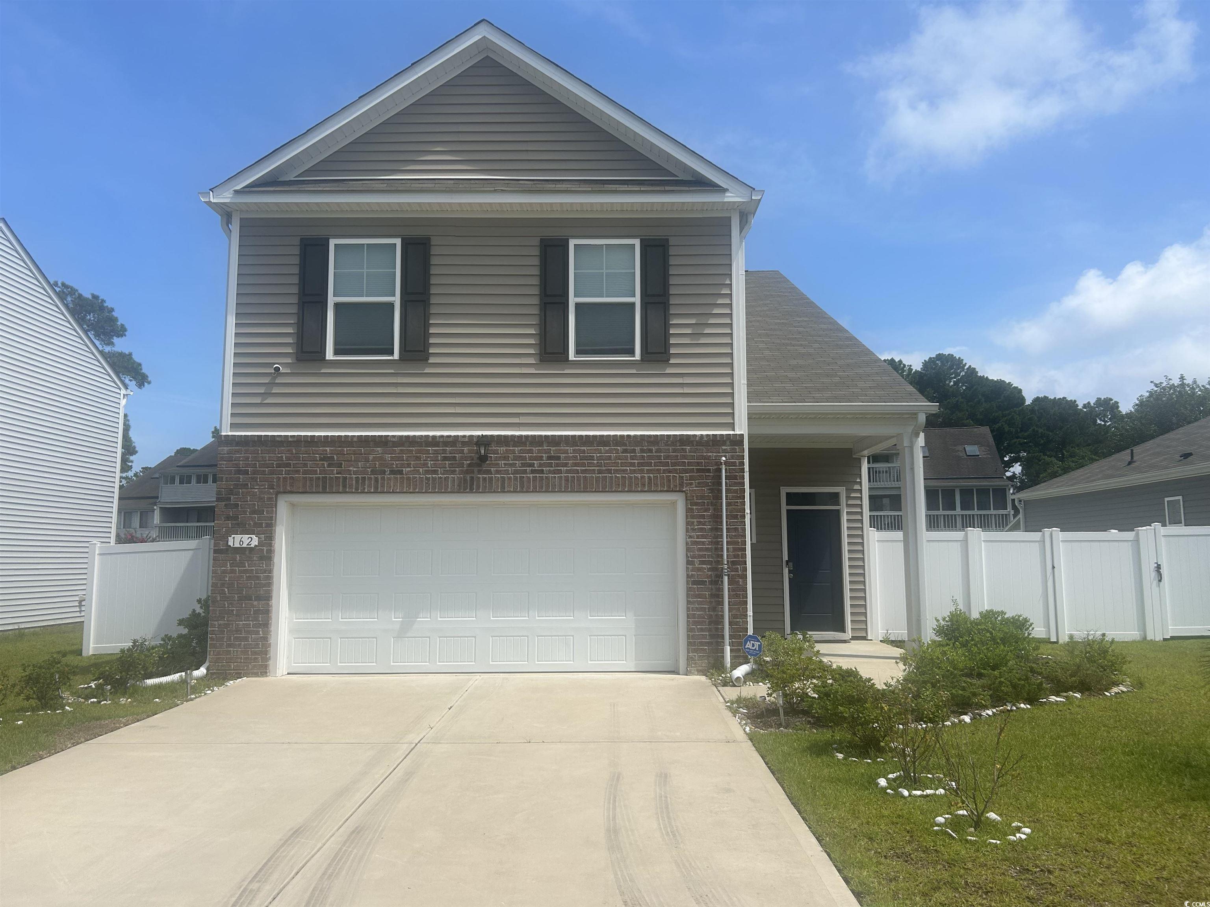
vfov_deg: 53.1
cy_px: 454
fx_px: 909
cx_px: 605
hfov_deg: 67.3
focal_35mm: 26
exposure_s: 1/5587
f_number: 1.5
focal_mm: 5.7
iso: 50
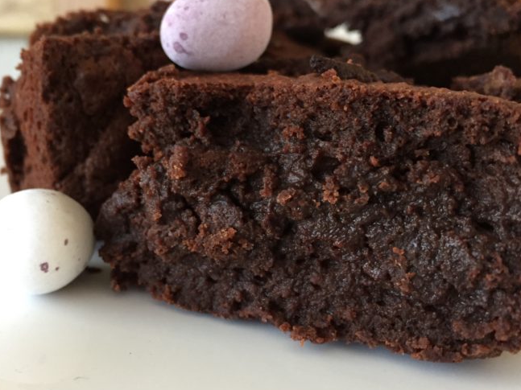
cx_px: 248
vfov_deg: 41.8
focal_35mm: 34
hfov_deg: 53.9
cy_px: 180
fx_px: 512
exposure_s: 1/33
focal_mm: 4.15
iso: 200
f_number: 2.2
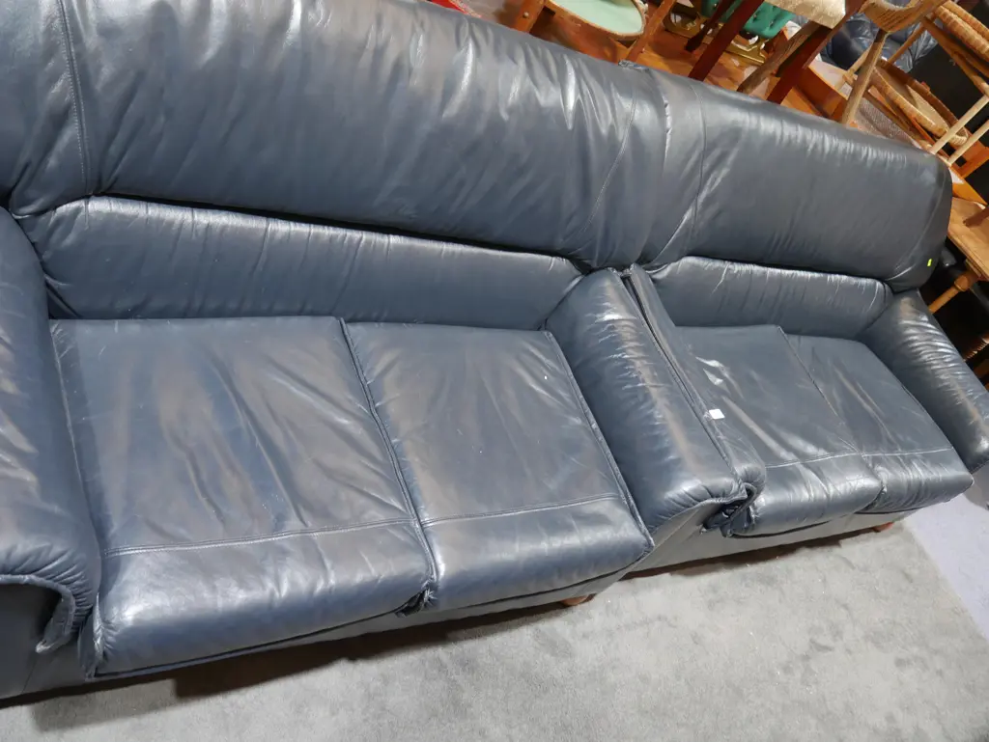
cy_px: 371
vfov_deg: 44.2
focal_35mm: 32
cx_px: 494
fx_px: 915
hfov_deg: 56.8
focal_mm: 16
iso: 800
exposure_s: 1/60
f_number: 3.6
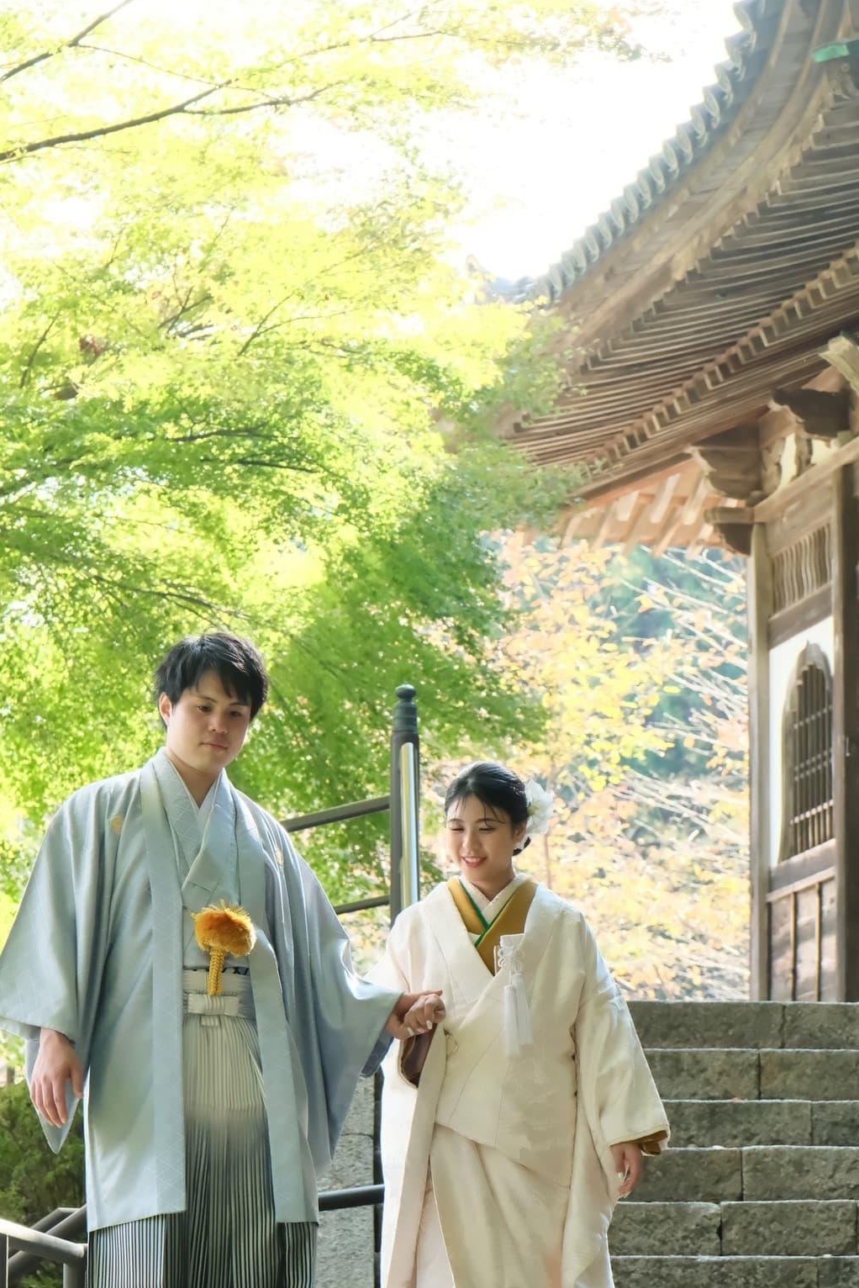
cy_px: 747
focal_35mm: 148
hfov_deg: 9.3
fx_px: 5294
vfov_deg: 13.9
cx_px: 257
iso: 1600
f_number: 5.6
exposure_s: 1/160
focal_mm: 70
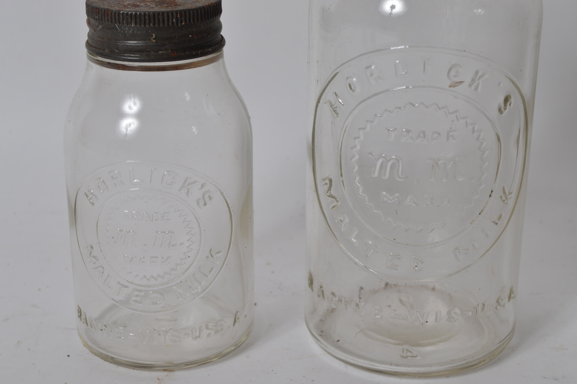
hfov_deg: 29.3
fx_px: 1105
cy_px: 192
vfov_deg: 19.7
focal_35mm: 69
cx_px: 288
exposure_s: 1/80
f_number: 9
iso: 100
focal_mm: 46
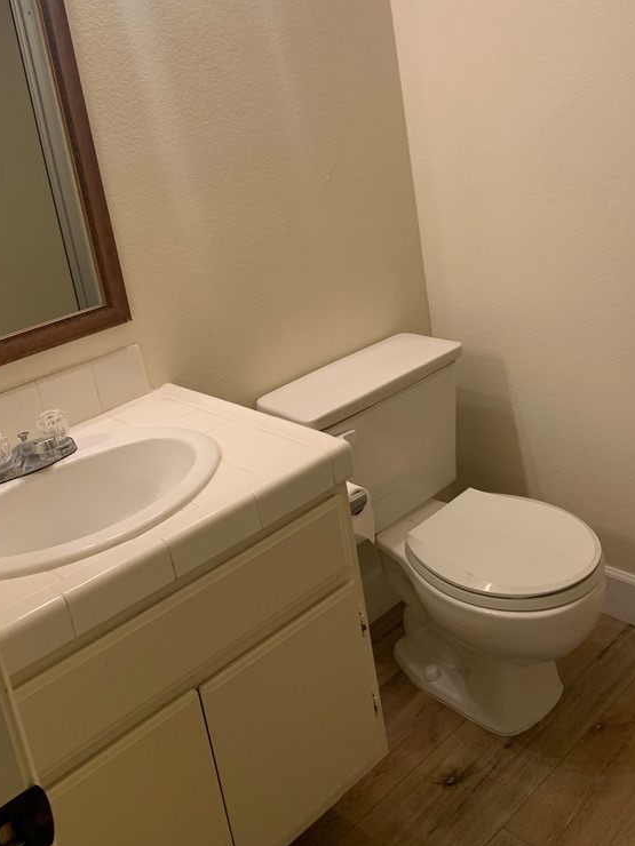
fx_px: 881
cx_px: 391
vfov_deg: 50.6
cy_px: 292
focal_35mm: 36
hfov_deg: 39.4
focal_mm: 4.25
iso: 80
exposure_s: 1/120
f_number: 1.8
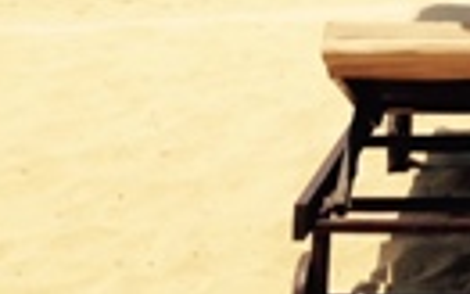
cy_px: -247
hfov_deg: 12.6
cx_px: 877
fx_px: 1909
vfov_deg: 8.5
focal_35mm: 149
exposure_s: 1/2404
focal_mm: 4.28
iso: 50
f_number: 2.4
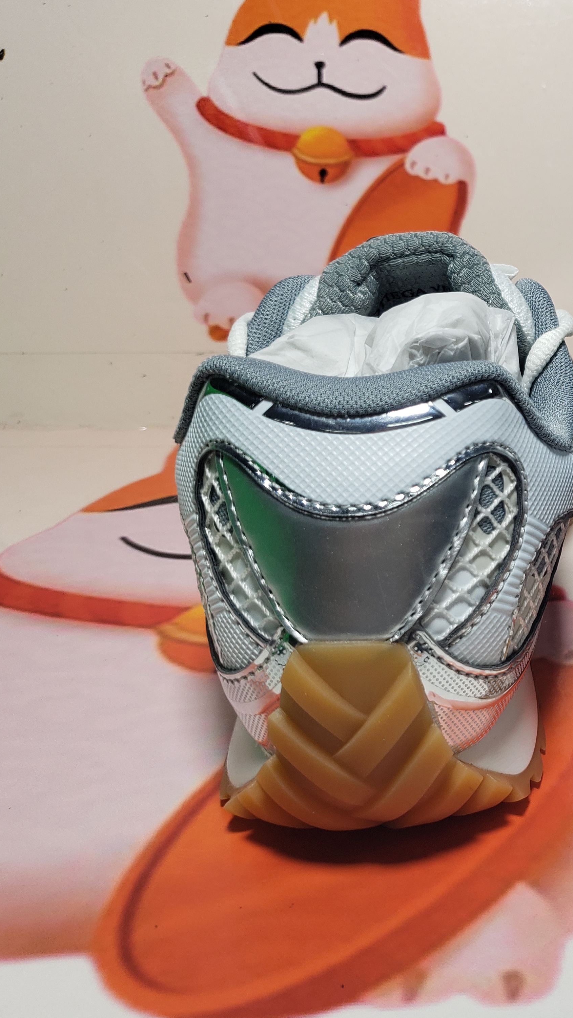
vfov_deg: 52.8
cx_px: 615
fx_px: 1026
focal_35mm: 38
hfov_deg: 28.6
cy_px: 511
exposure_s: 1/612
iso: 50
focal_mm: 4.3
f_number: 1.5
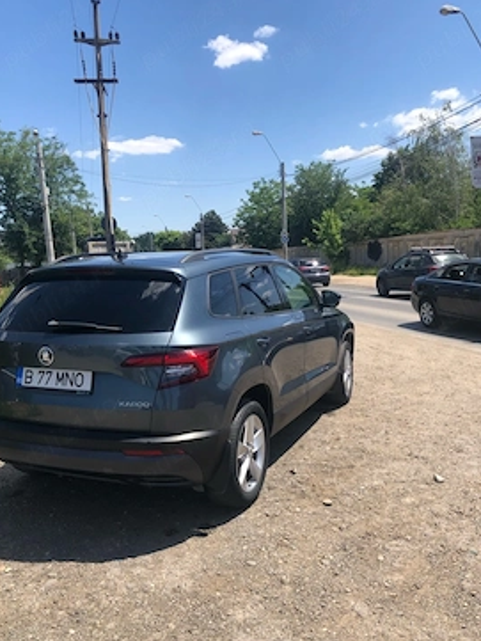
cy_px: 323
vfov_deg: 58.3
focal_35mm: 31
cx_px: 233
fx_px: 574
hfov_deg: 45.5
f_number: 1.8
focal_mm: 4
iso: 20
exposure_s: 1/1675
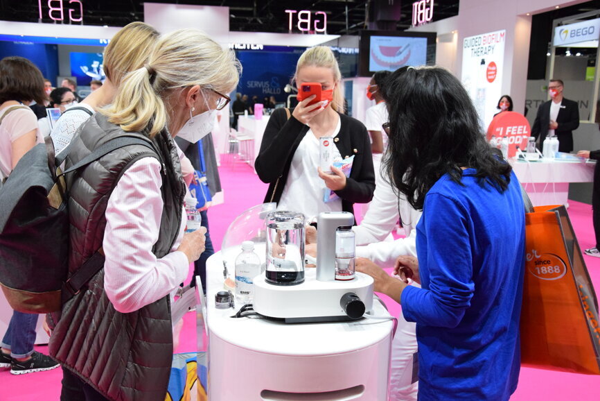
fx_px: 625
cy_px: 200
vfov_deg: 35.5
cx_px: 300
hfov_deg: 51.3
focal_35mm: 38
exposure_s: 1/800
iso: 4000
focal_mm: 25
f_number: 5
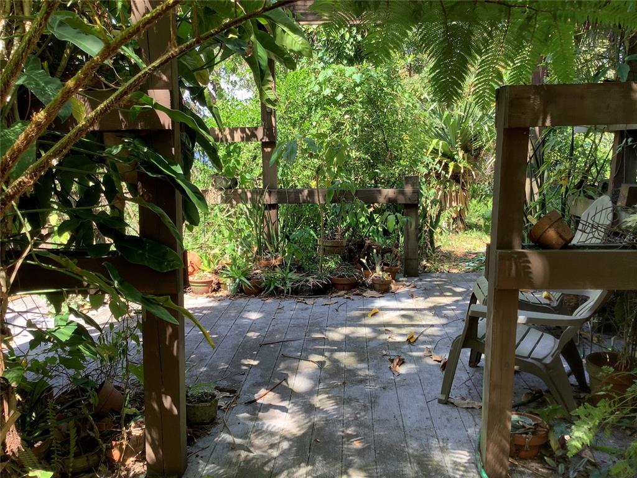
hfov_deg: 58.4
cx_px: 318
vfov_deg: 45.4
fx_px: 570
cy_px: 239
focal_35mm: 31
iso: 32
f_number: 2.4
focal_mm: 3.3
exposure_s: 1/120
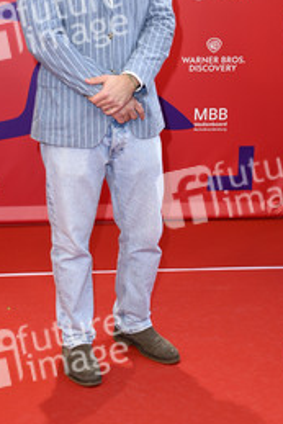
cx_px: 92
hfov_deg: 18.4
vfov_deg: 27.0
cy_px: 108
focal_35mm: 74
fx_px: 871
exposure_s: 1/250
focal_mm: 48
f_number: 5.6
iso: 640
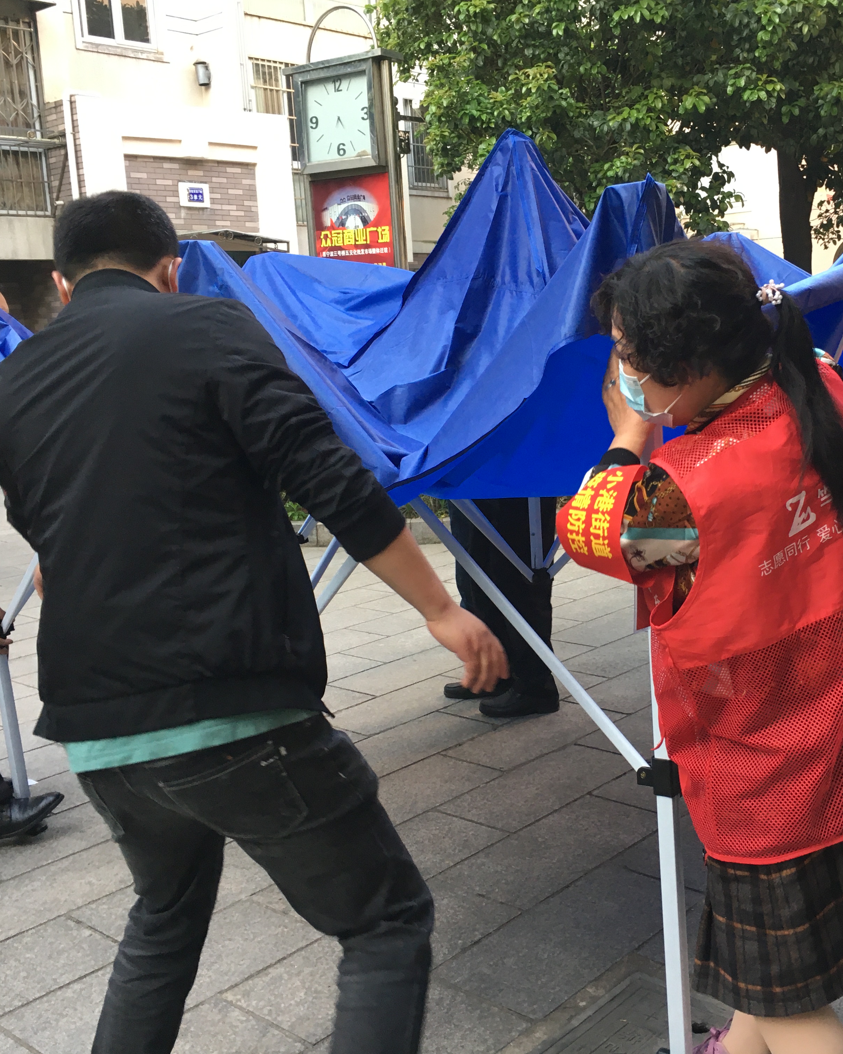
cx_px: 571
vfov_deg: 47.9
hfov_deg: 38.7
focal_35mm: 38
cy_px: 526
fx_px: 1185
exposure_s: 1/33
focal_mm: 4.15
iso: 40
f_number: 2.2
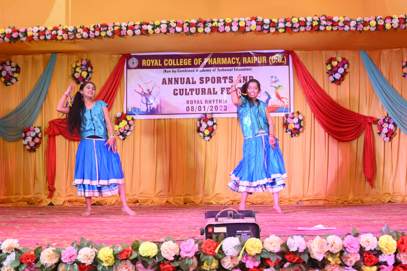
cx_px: 204
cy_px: 136
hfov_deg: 41.1
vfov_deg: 28.0
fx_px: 542
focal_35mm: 48
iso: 3200
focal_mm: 48
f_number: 6.3
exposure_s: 1/200
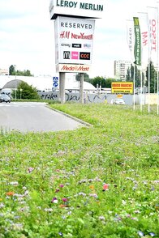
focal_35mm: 102
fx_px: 676
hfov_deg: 13.4
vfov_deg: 20.0
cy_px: 83
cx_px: 107
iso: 100
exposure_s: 1/1250
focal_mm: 50
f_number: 2.8
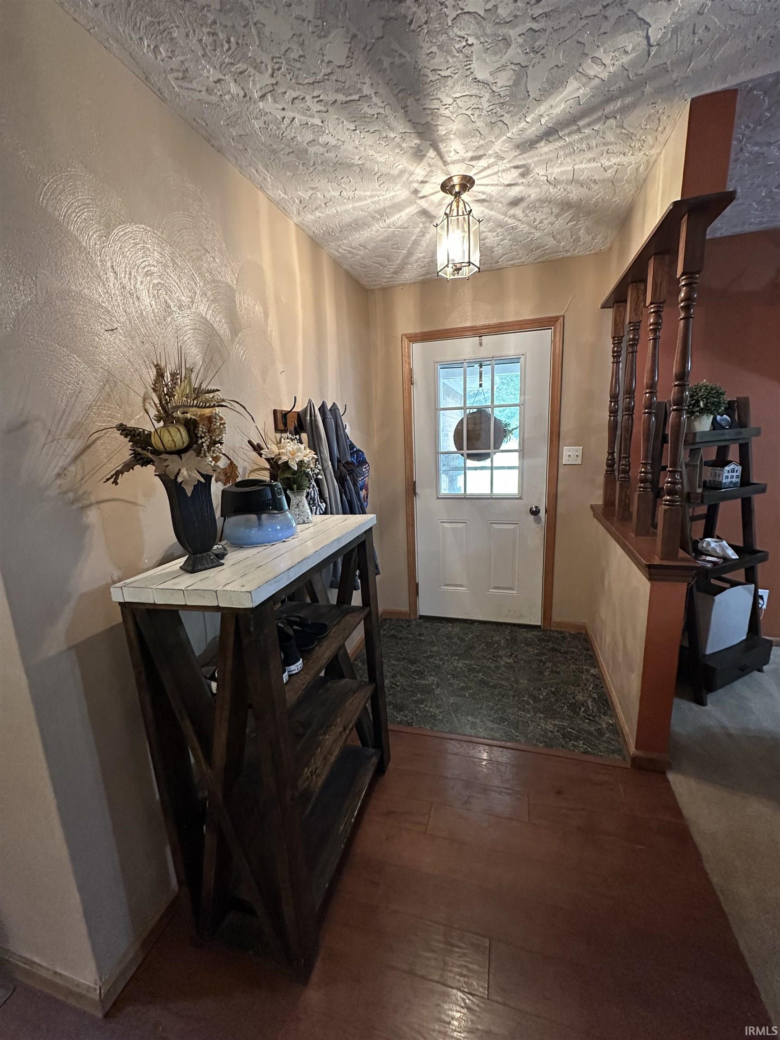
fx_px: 421
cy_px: 520
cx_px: 390
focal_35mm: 14
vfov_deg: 102.1
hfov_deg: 85.7
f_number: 2.2
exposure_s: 1/60
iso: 640
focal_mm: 2.22
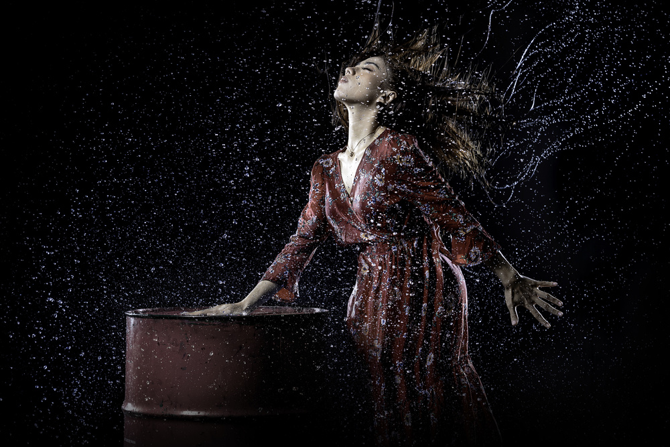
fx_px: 1582
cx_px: 335
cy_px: 224
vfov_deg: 16.1
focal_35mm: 85
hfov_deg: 23.9
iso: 125
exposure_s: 1/200
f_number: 8
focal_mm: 85
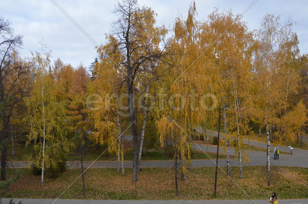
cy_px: 102
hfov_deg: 57.3
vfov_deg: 39.9
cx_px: 154
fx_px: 282
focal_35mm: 33
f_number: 5.6
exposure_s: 1/200
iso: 100
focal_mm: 22
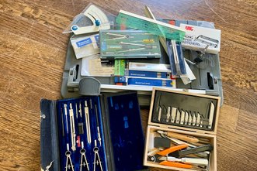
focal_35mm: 28
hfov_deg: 65.4
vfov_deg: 46.3
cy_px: 97
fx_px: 200
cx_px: 132
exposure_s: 1/60
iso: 400
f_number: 1.6
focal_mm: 4.2
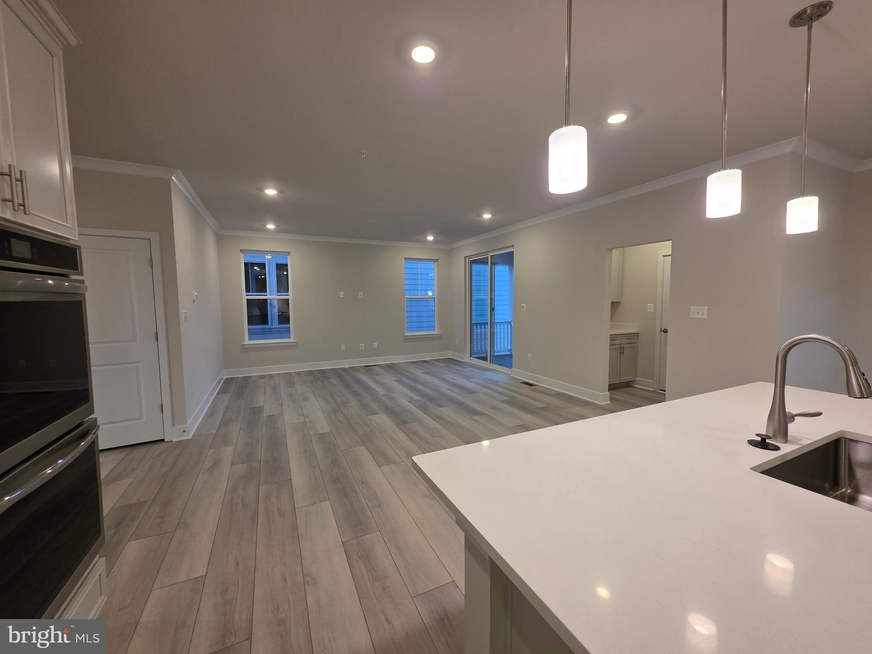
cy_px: 327
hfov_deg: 106.2
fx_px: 327
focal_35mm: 13
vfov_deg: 89.9
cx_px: 436
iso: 160
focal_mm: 2.2
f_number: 1.9
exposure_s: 1/120
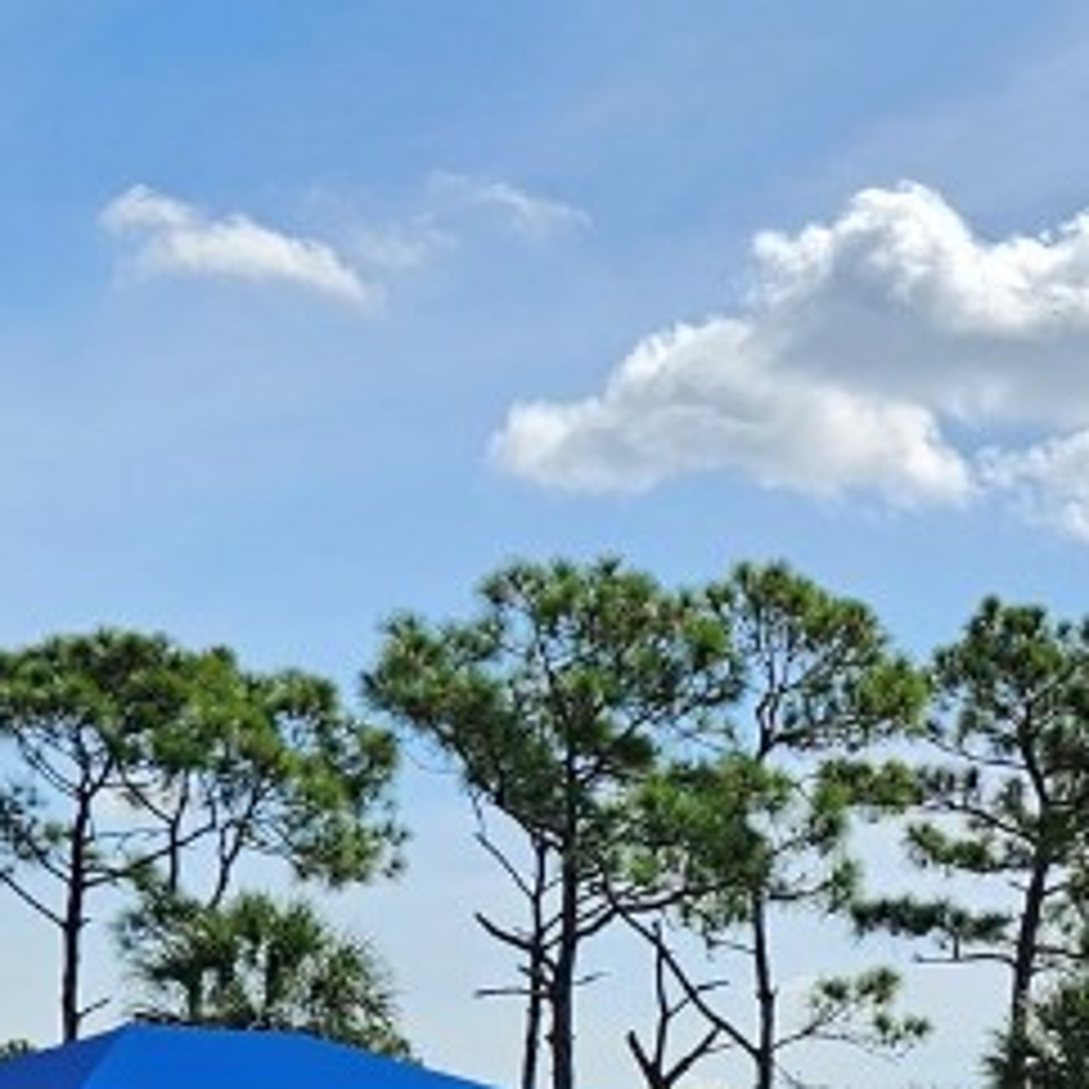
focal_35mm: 86
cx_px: 1246
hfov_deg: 19.2
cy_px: 1292
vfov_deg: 19.1
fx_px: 3061
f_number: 1.8
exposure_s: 1/2650
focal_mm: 5.4
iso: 25
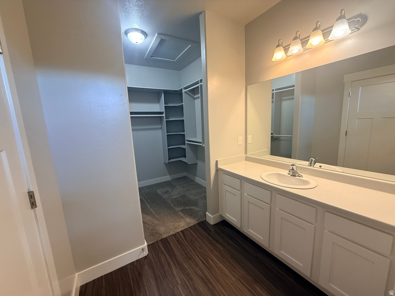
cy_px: 148
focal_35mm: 14
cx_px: 198
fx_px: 160
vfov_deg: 85.7
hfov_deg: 102.1
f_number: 2.2
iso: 160
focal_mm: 2.22
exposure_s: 1/60
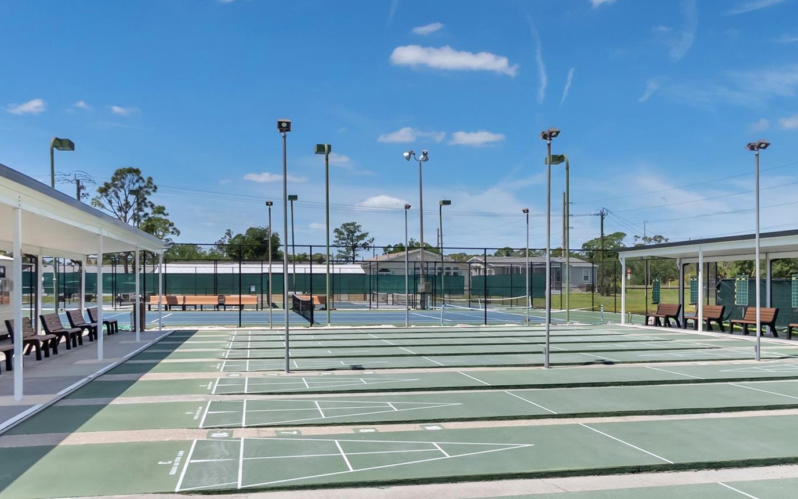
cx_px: 395
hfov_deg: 59.7
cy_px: 286
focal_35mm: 32
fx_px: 696
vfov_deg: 39.3
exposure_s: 1/3000
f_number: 5.6
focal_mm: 18
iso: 200
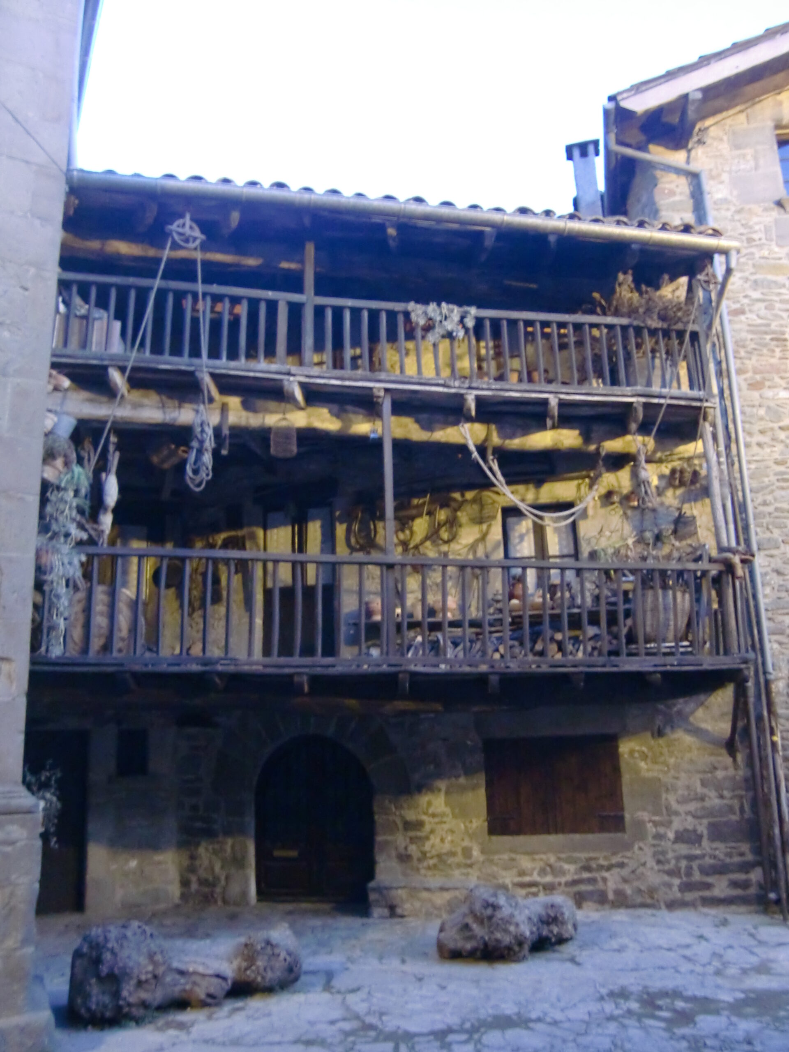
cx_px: 394
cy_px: 526
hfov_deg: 49.7
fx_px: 851
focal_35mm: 28
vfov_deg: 63.4
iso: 800
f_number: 2.6
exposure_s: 1/6
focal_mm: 4.9
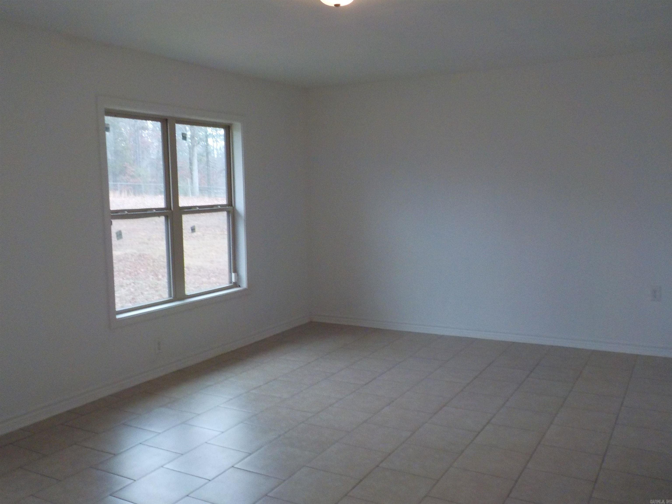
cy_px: 252
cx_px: 336
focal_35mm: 30
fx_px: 582
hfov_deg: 60.0
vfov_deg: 46.8
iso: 320
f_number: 3.3
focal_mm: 4.1
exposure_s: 1/30
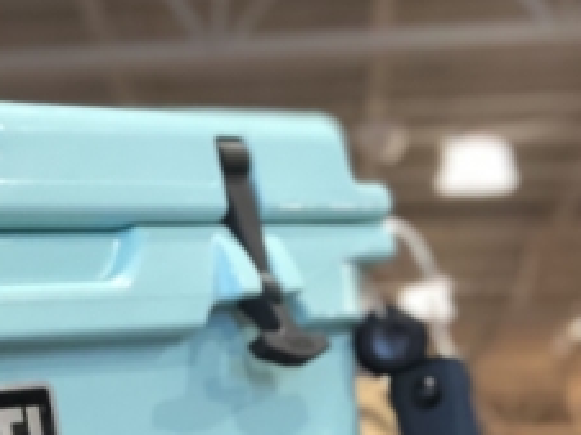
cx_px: -208
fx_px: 1828
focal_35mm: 109
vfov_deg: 13.1
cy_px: 562
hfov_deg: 16.9
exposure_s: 1/20
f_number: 2.2
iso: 20
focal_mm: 2.87
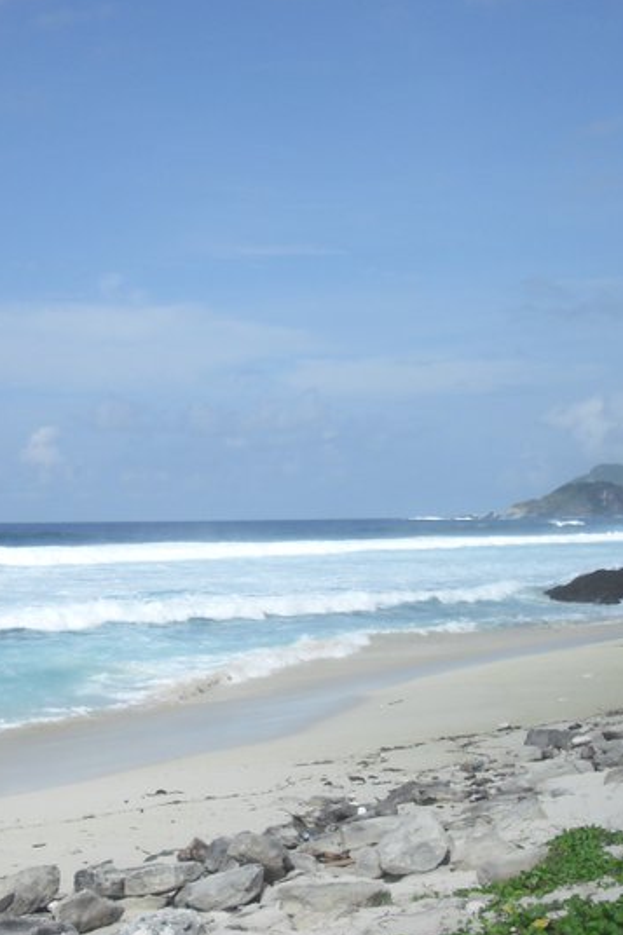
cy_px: 431
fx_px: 1532
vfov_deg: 33.9
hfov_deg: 22.9
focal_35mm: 59
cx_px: 241
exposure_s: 1/400
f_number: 8
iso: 100
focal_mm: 6.2
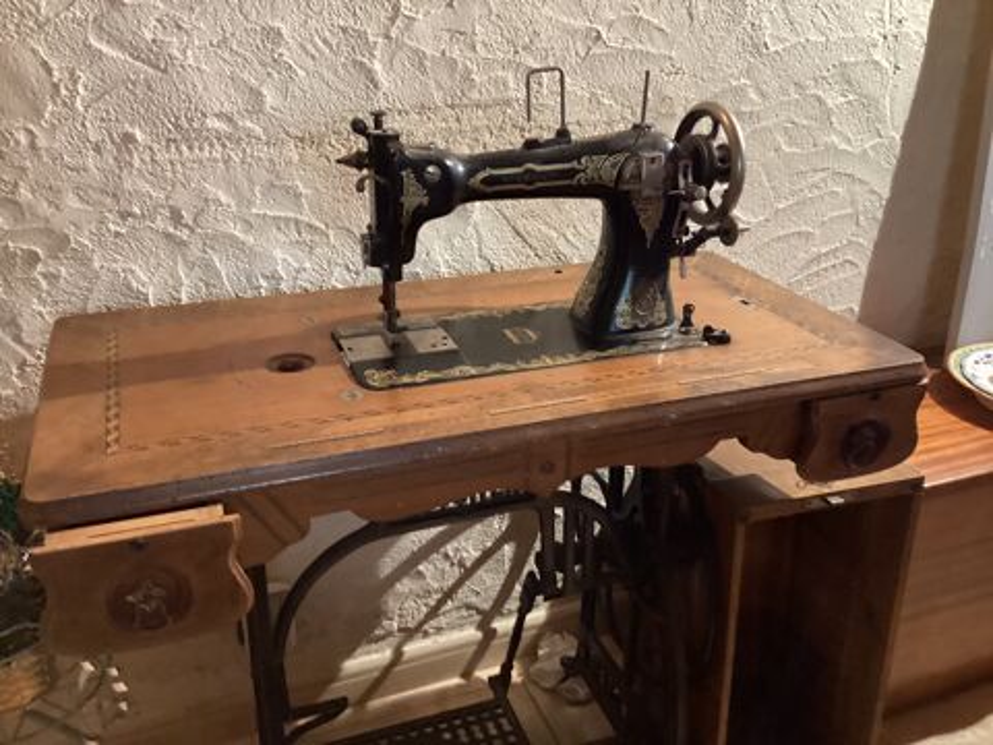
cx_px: 496
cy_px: 372
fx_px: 889
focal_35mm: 31
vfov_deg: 45.4
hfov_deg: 58.4
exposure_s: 1/25
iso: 500
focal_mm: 3.3
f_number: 2.4
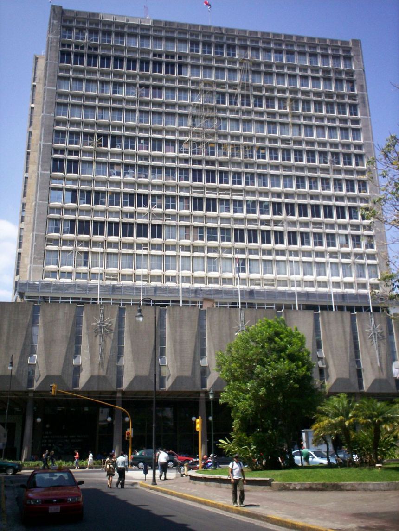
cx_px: 200
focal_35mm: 36
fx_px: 553
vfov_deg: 51.4
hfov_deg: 39.7
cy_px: 266
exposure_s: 1/391
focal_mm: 6
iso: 100
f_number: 4.5
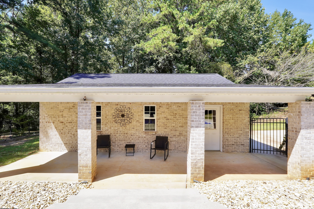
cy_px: 108
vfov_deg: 73.7
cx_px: 151
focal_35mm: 16
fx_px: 140
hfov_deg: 96.7
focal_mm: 10
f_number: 8
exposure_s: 1/125
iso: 100
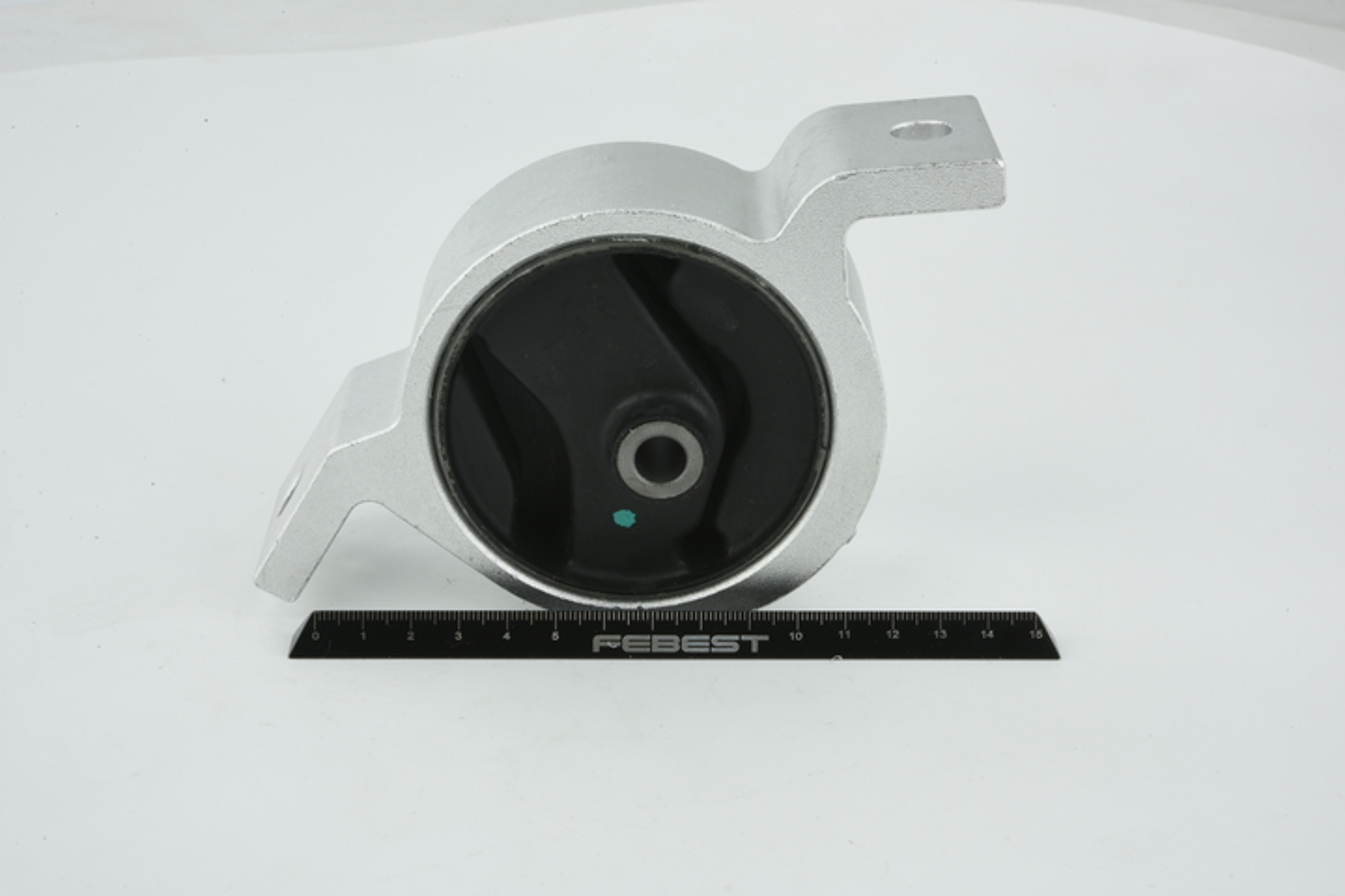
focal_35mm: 60
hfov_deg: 33.4
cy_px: 448
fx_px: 2241
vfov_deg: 22.6
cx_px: 672
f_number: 36
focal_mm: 60
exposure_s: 1/3
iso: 64
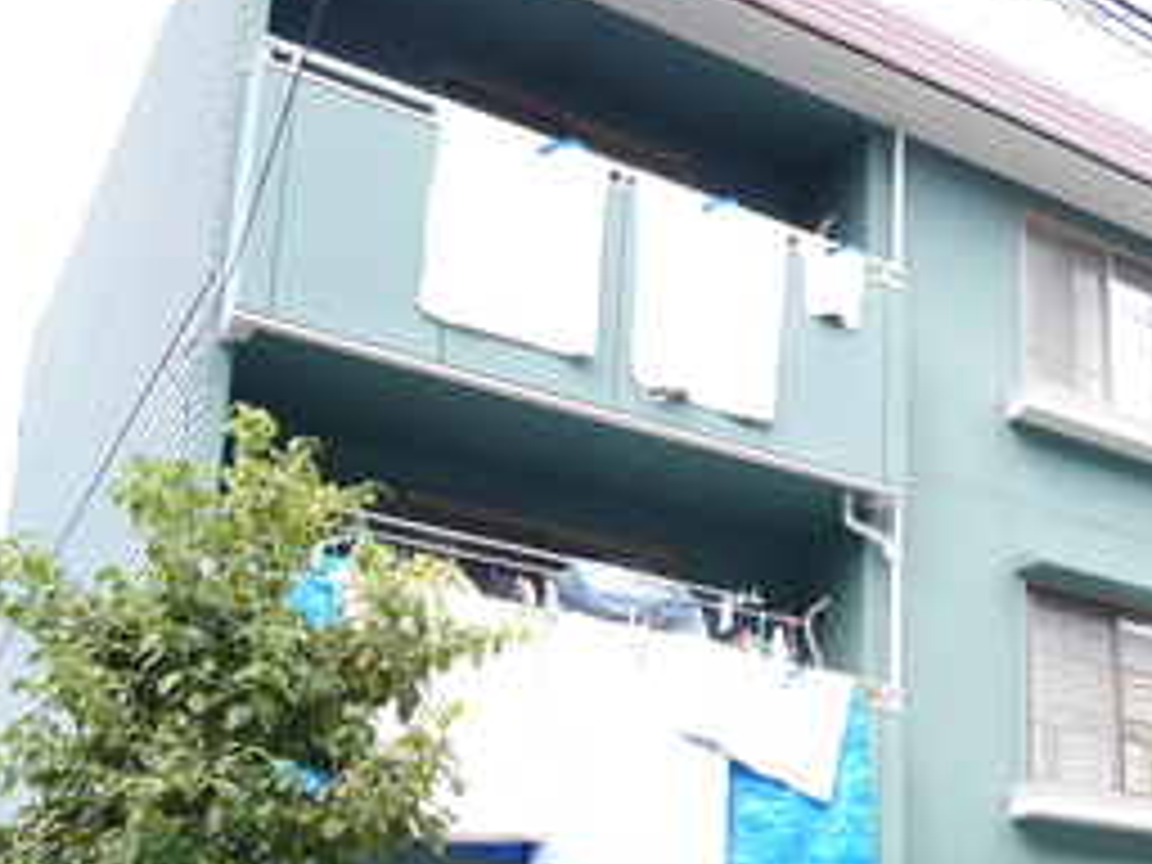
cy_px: 763
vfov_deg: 28.1
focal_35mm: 50
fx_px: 1664
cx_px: 1242
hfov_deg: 33.6
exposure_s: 1/160
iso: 160
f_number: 5
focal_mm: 10
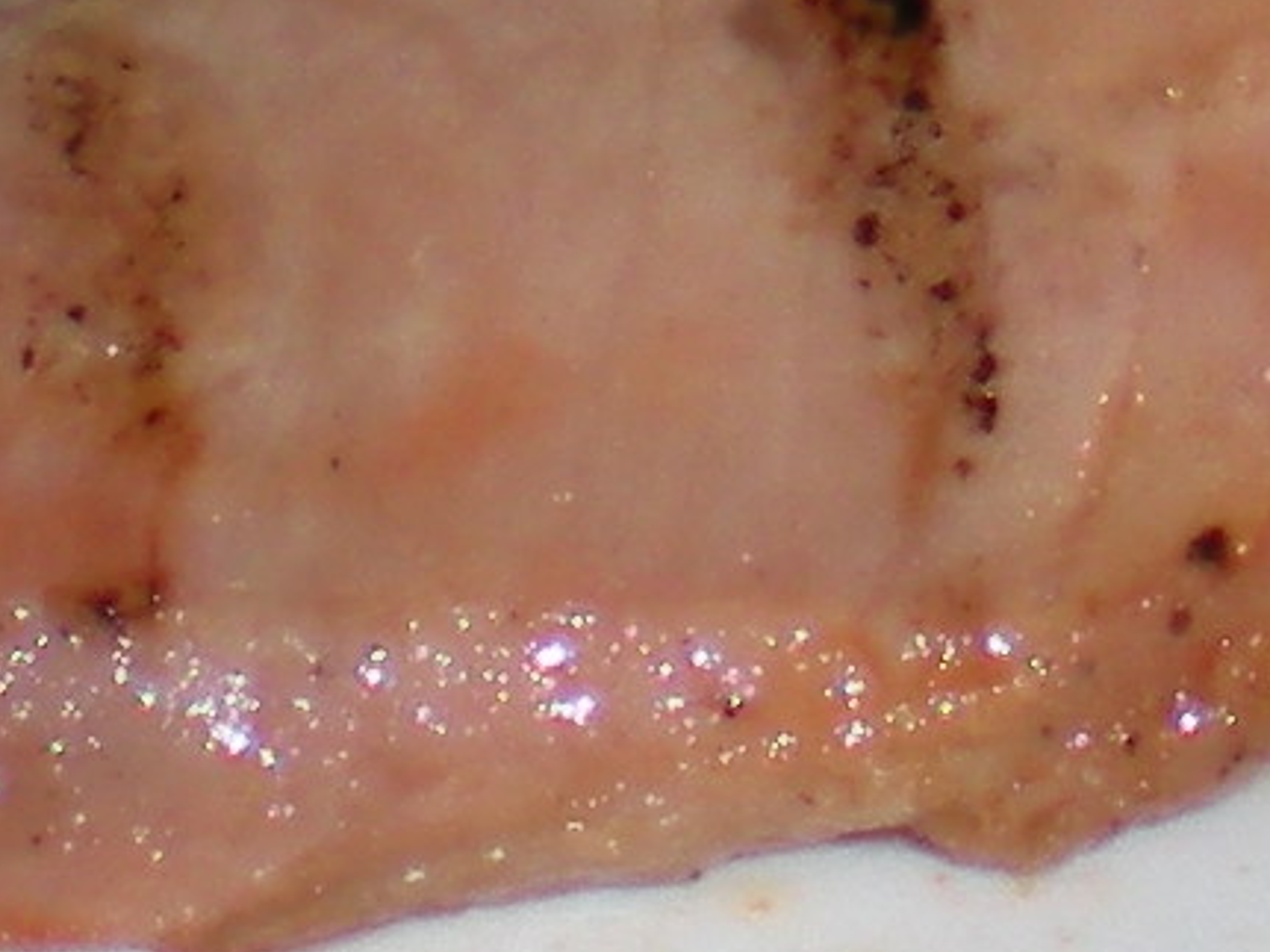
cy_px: -701
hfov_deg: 6.8
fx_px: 10563
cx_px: 1674
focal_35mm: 288
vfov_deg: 5.1
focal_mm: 6.3
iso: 64
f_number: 3.1
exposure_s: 1/60
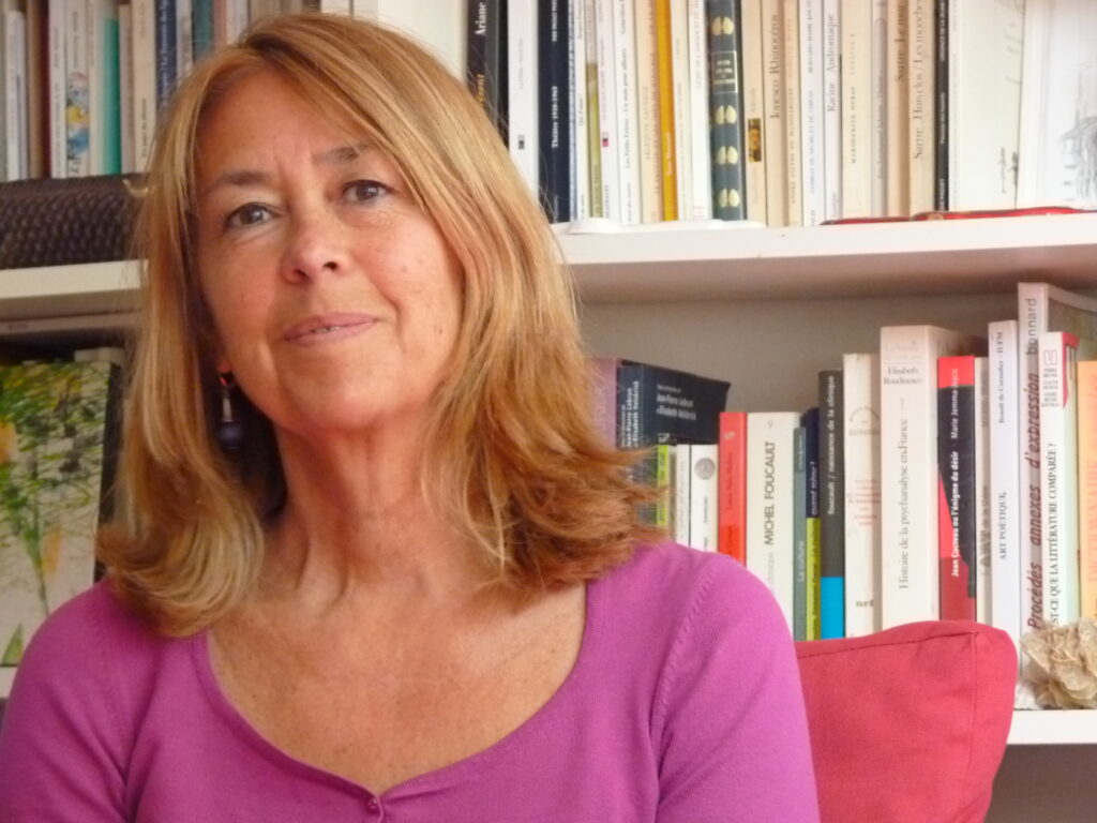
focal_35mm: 150
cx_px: 548
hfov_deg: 13.2
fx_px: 4754
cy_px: 412
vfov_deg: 9.9
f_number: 3.7
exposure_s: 1/20
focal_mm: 26.7
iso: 800
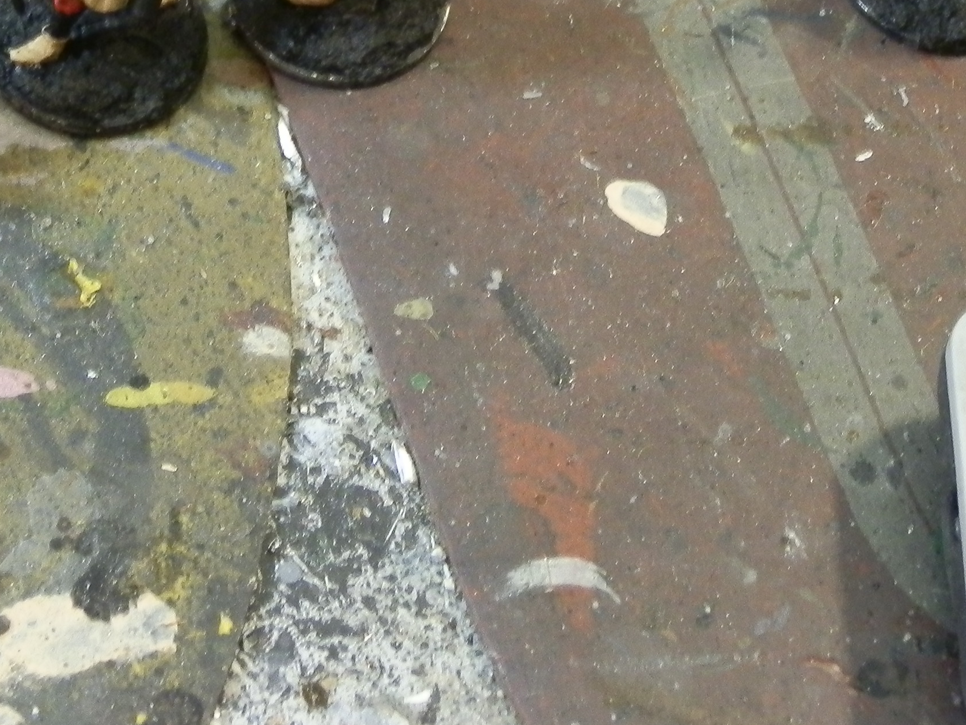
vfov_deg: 9.4
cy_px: -168
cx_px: 515
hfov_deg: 12.7
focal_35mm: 156
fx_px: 4354
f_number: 3.7
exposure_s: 1/10
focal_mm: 10.99
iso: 200
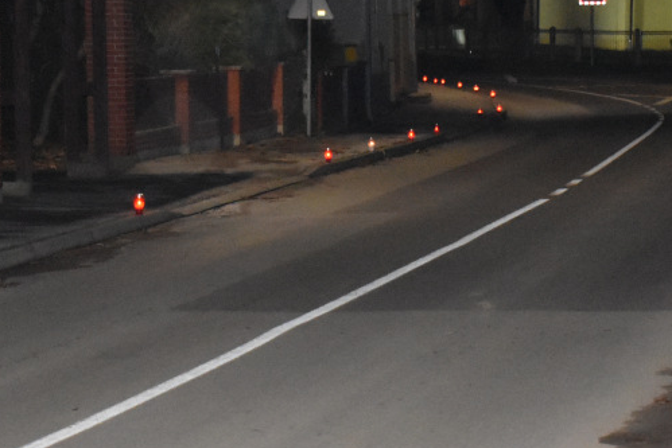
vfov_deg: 10.0
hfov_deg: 14.9
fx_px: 2558
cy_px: 347
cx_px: 438
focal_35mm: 137
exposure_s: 1/60
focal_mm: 38
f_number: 4.8
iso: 6400
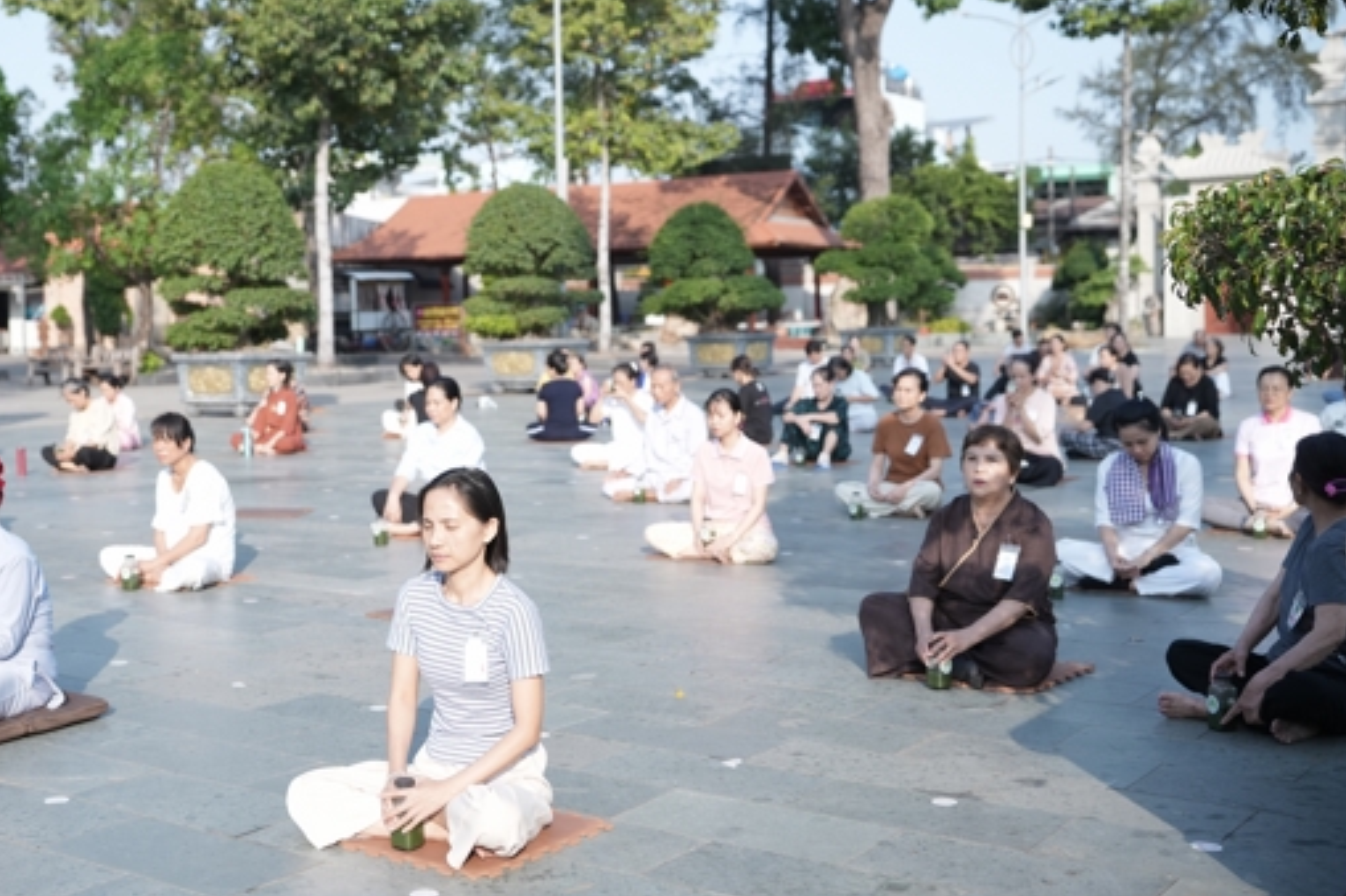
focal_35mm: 46
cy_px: 435
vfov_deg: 29.2
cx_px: 495
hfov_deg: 42.4
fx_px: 1719
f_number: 2.8
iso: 500
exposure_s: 1/2500
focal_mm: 36
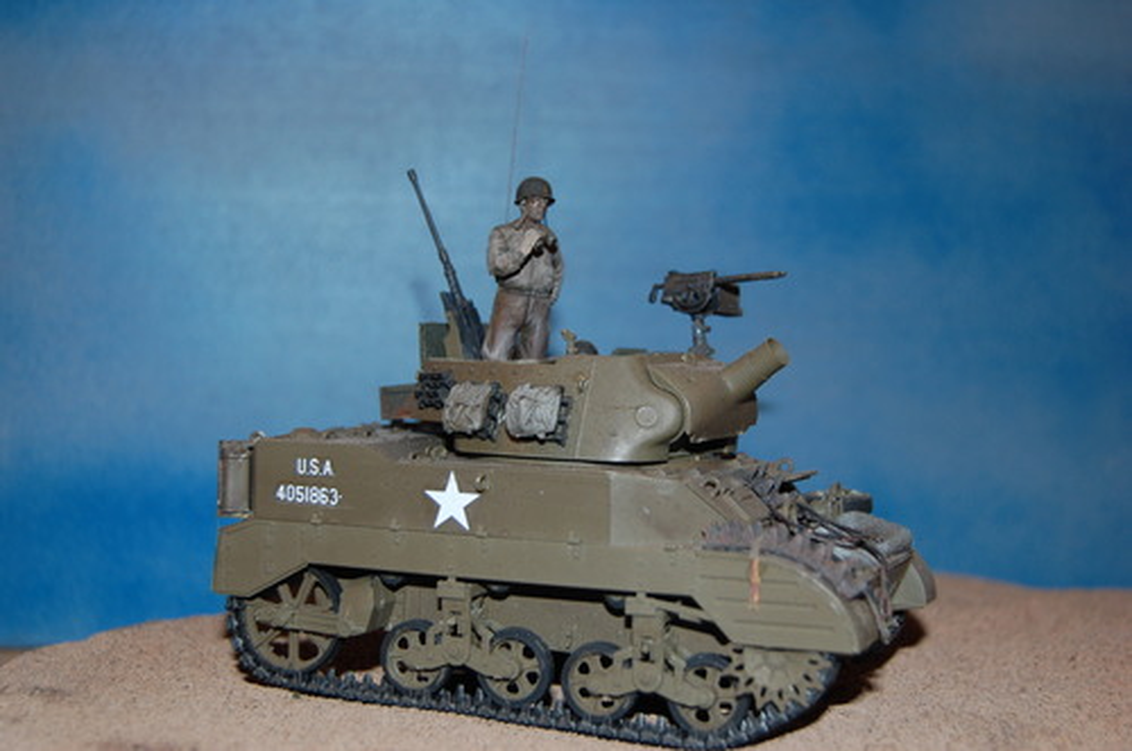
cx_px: 566
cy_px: 376
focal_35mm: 57
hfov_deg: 35.1
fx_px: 1790
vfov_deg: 23.7
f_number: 4.8
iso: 200
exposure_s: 1/500
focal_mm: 38
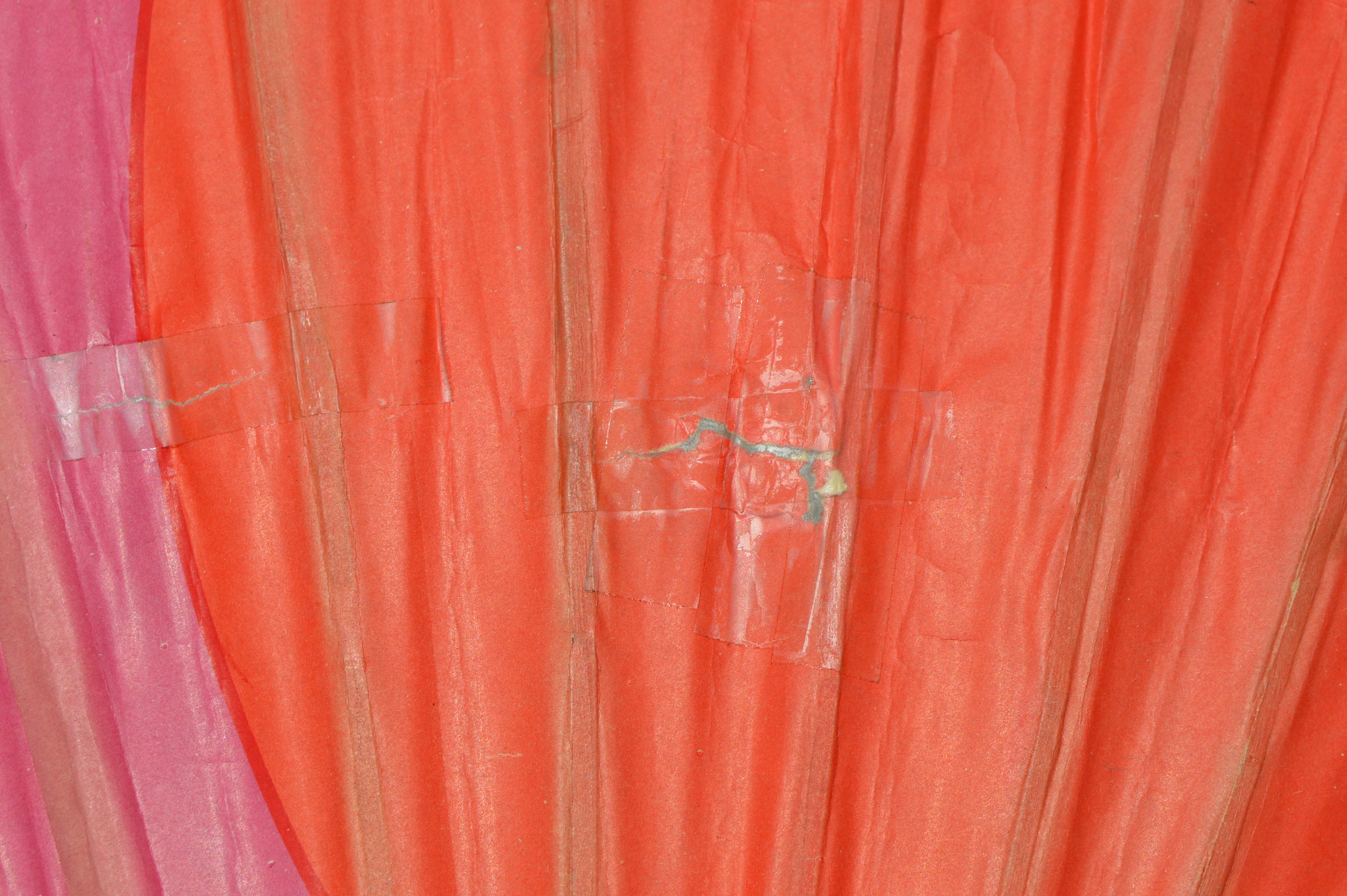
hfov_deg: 24.6
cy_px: 448
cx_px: 674
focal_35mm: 82
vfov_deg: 16.5
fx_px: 3084
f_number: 10
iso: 100
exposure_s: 1/400
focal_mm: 55
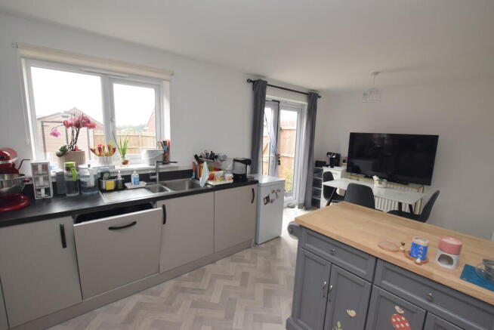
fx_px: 206
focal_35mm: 15
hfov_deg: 100.4
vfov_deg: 77.4
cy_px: 165
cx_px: 247
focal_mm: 10
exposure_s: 1/100
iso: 800
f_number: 5
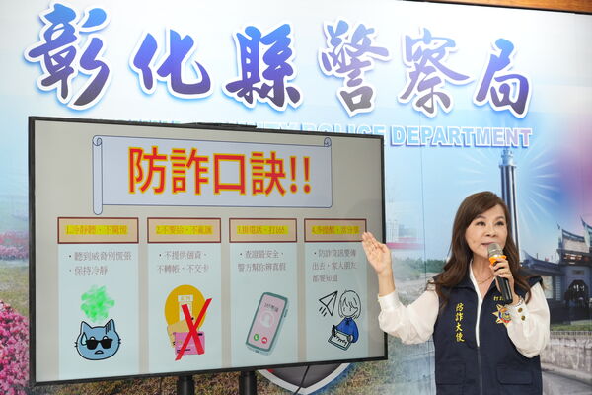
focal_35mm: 84
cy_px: 198
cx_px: 296
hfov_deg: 24.2
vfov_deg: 16.3
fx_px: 1381
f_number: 5.6
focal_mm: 84
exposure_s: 1/125
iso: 2500
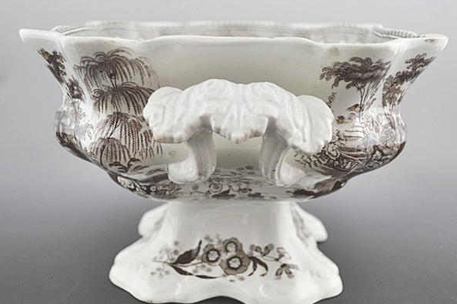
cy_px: 163
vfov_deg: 26.1
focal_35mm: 52
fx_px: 654
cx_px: 239
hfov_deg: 38.5
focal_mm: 29
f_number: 4.5
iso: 400
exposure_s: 1/30
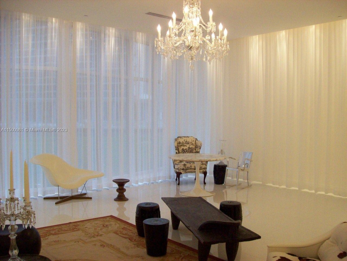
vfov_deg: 39.7
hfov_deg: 51.4
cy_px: 130
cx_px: 174
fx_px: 361
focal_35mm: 36
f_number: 2.7
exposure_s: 1/101
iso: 200
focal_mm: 6
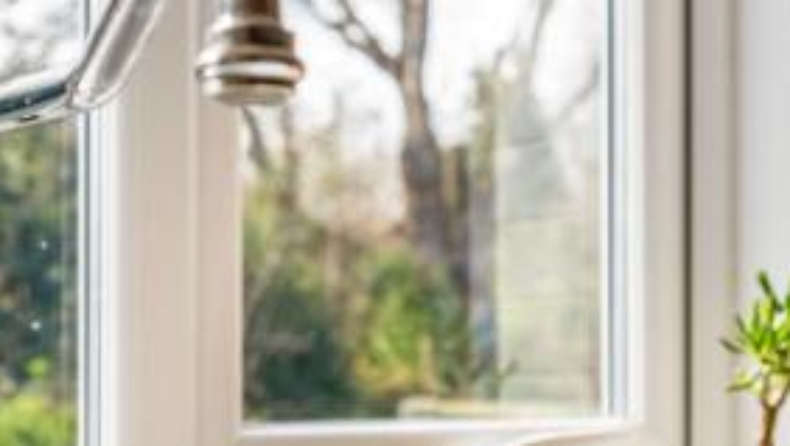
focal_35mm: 73
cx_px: 198
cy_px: 383
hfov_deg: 28.5
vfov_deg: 16.4
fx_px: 1530
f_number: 4
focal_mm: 30
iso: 250
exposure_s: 1/640
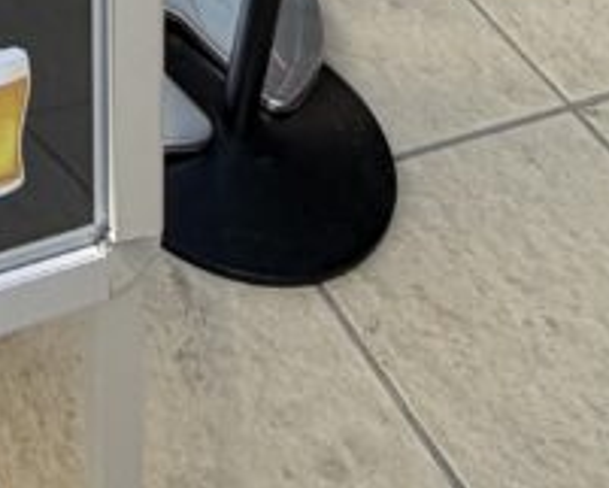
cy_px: -621
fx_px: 1569
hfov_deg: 19.4
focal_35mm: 87
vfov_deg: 13.7
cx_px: -279
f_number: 2.2
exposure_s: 1/121
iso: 64
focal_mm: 2.22
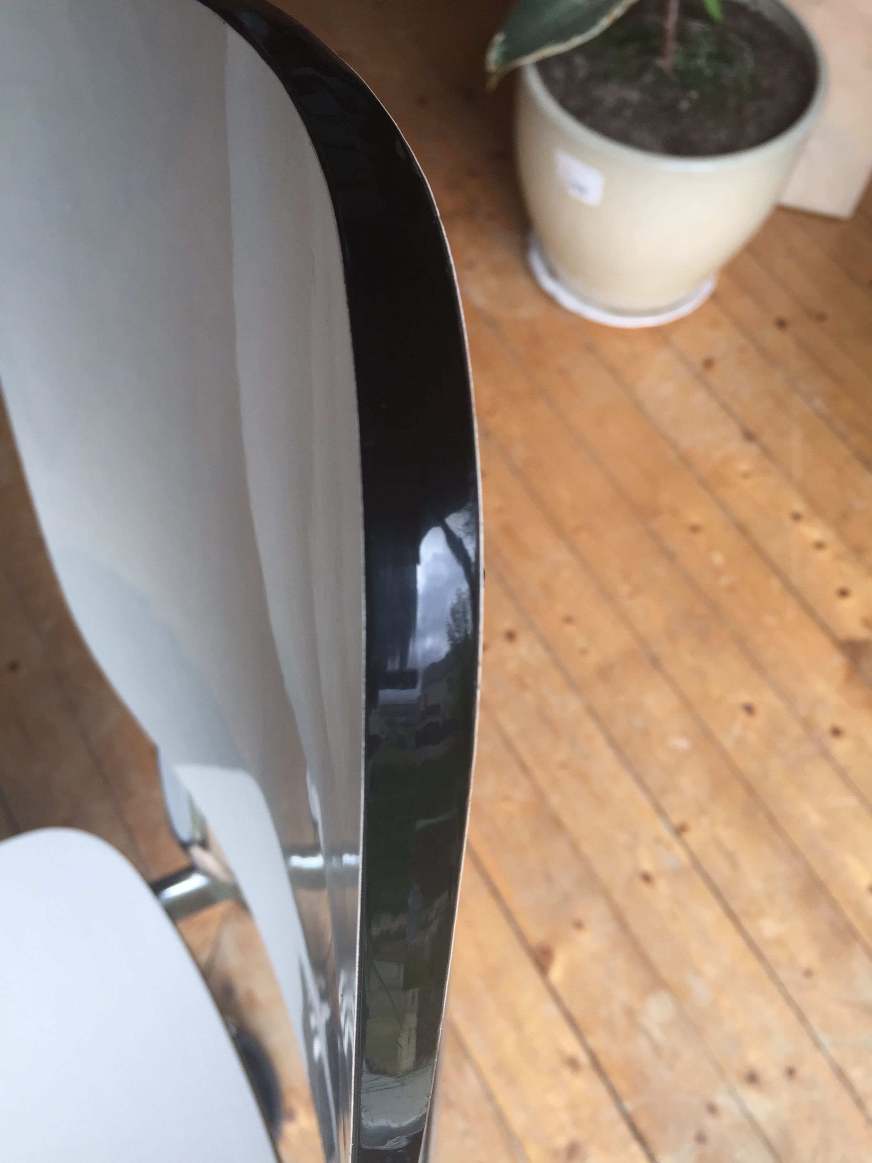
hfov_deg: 48.2
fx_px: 974
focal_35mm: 29
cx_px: 436
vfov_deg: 61.7
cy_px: 582
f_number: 2.2
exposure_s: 1/100
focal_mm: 4.15
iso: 40
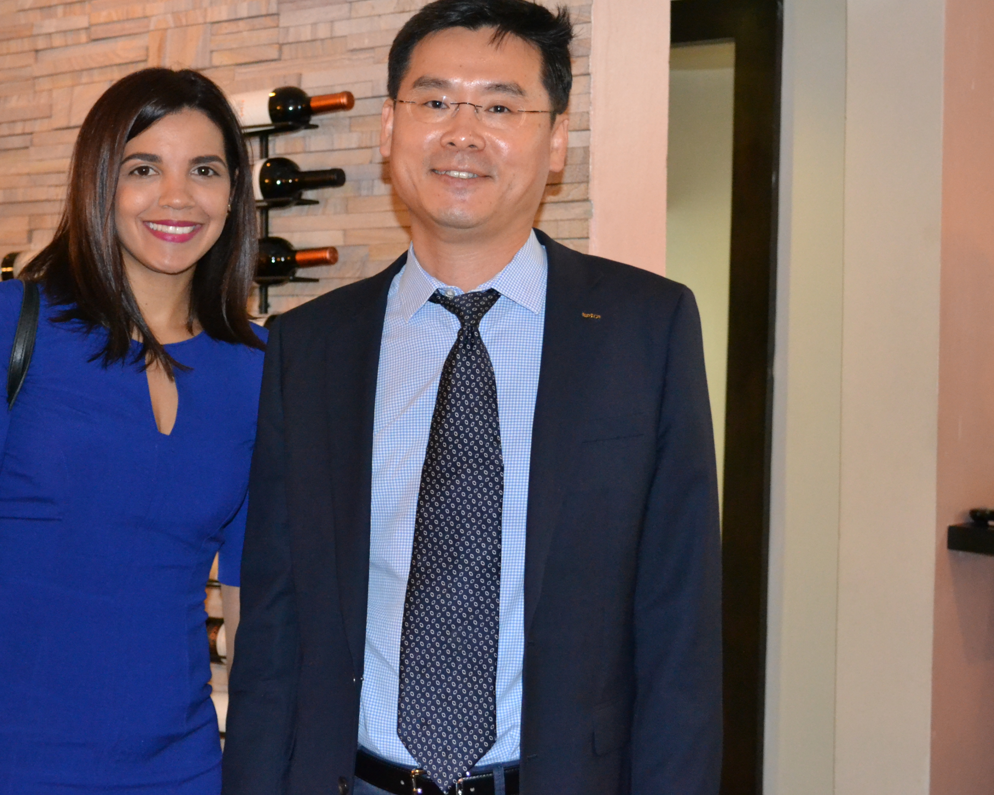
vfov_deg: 24.2
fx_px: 1853
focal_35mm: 63
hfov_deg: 30.0
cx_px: 414
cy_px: 347
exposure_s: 1/60
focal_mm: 32
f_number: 4.8
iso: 3200
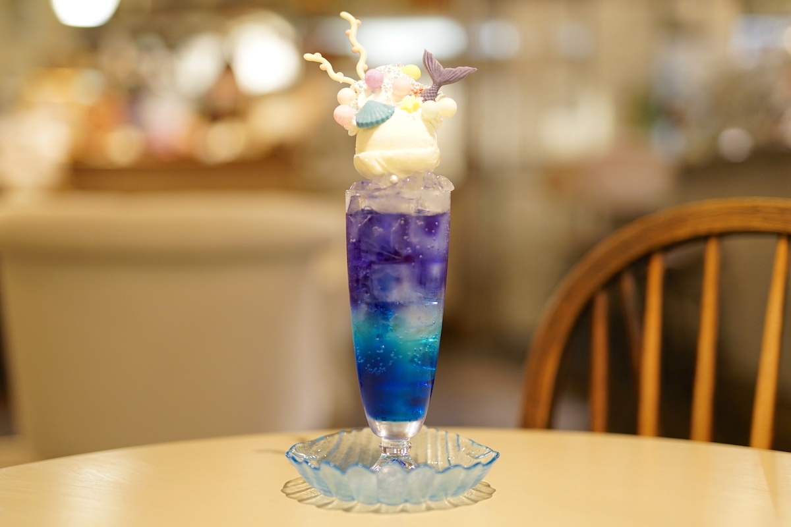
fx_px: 1099
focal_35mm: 50
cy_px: 264
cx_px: 396
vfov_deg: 27.0
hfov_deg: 39.6
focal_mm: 50
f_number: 1.4
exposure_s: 1/125
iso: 1000
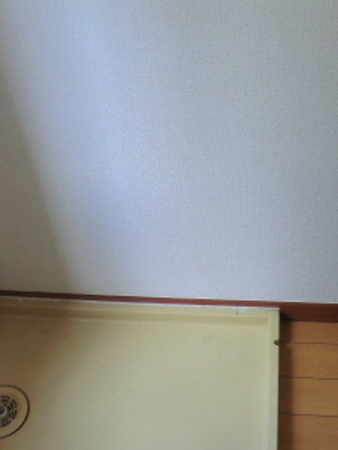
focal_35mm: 51
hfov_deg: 28.5
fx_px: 664
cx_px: 144
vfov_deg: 37.5
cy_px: 227
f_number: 3.2
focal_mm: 4.3
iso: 160
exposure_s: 1/60
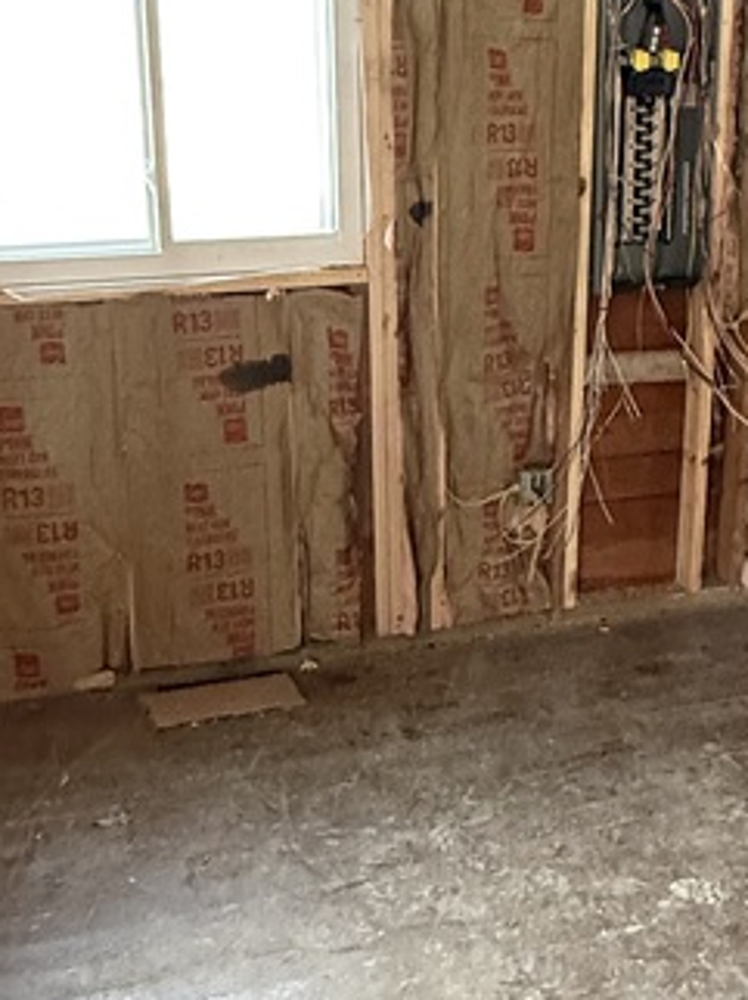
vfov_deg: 40.3
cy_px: 391
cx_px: 484
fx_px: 1356
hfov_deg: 30.7
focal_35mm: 47
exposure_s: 1/60
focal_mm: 2.22
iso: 640
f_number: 2.2
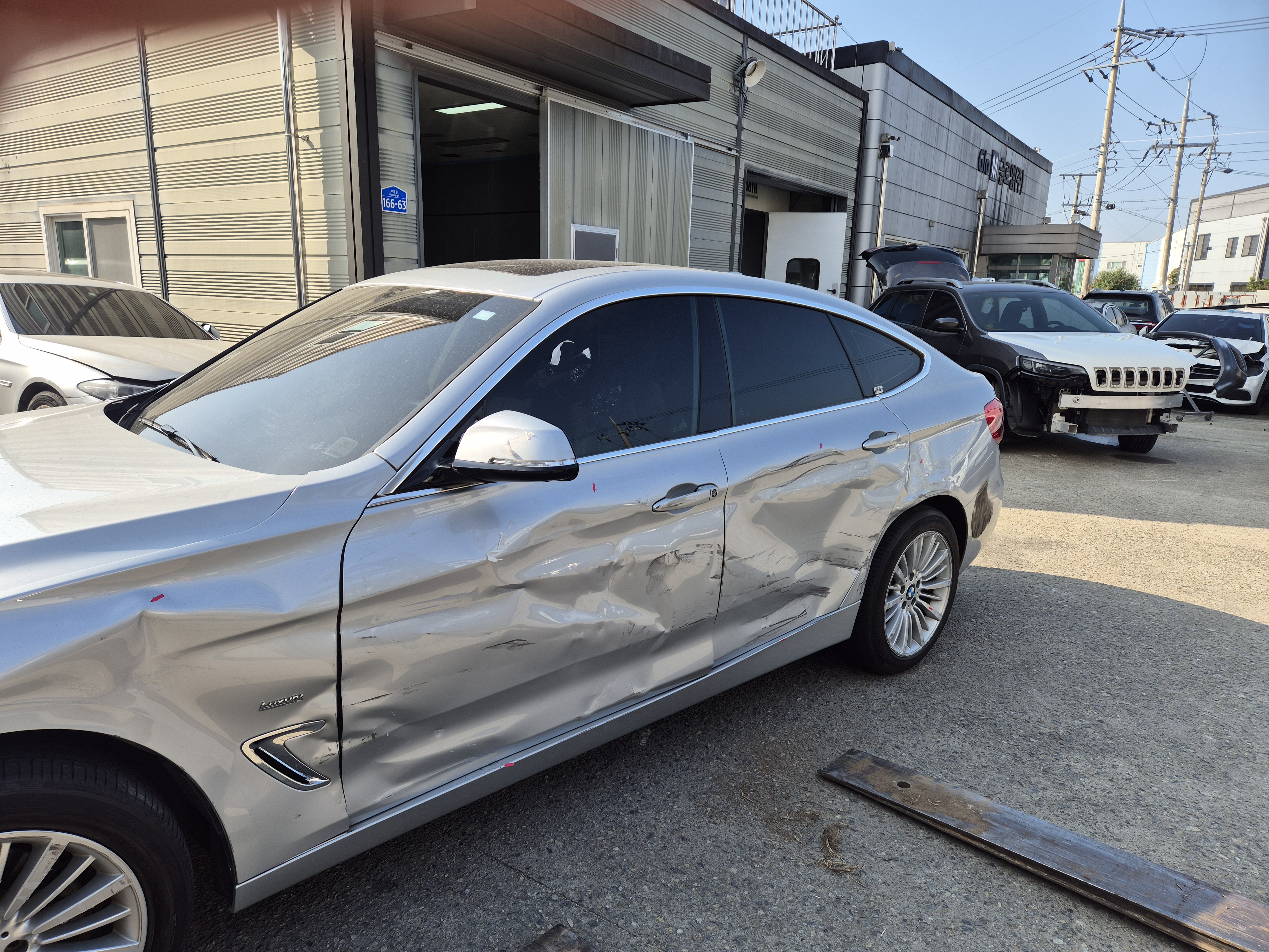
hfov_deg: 73.9
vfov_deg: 58.9
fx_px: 843
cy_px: 476
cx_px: 634
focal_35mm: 23
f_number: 1.8
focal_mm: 5.4
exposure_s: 1/980
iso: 25
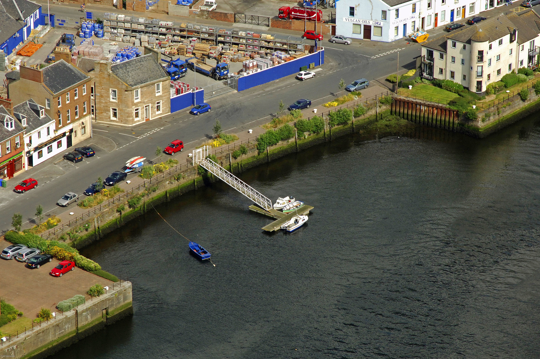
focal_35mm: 142
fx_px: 2135
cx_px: 270
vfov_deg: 9.6
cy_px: 180
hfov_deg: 14.4
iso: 400
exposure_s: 1/1000
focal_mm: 95
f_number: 9
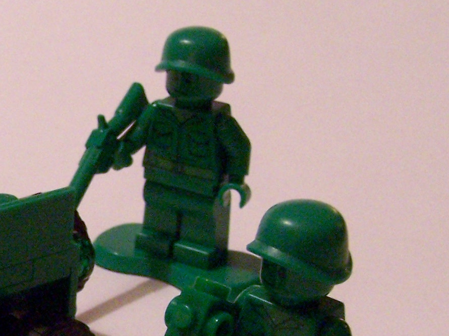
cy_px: 292
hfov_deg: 13.6
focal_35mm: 139
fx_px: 1802
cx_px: -157
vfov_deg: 10.6
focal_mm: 8
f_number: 4
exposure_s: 1/15
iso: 400
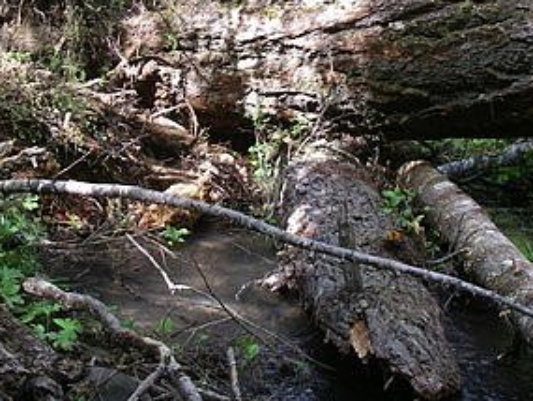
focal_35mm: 64
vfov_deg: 22.6
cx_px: 232
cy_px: 82
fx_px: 986
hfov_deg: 30.2
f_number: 3.3
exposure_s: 1/50
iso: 64
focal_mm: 6.3
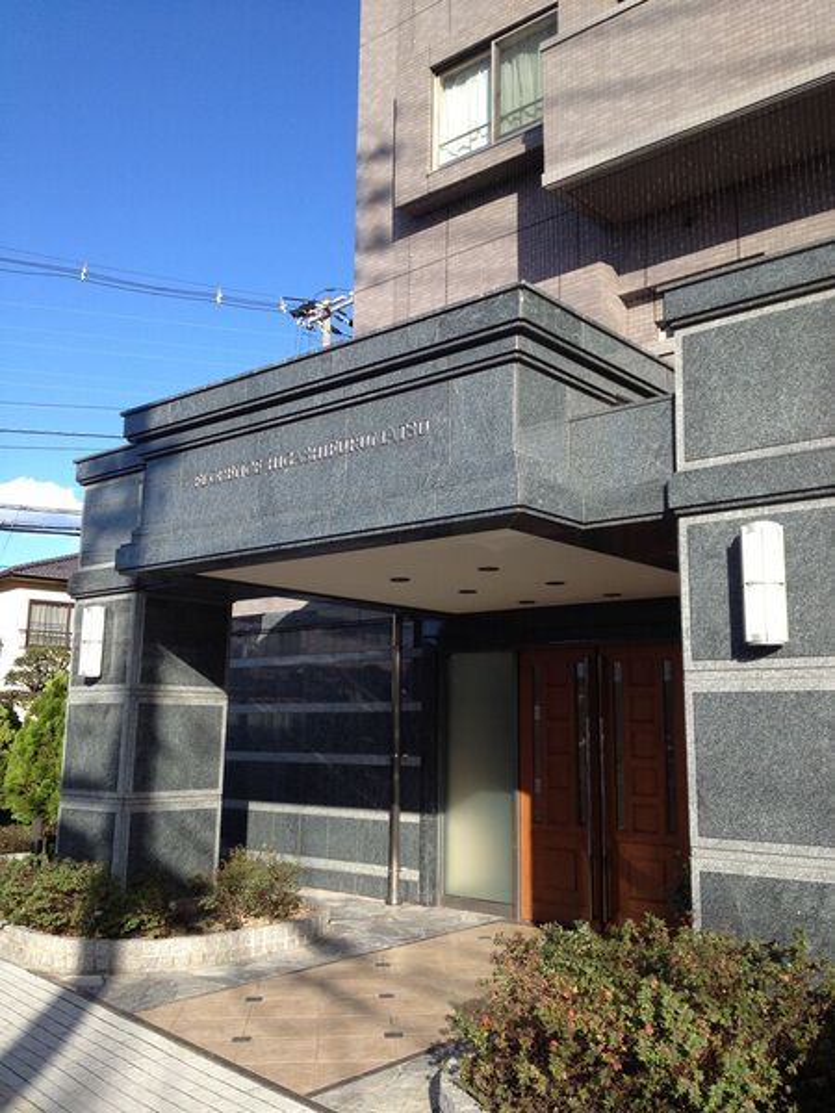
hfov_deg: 40.7
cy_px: 556
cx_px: 418
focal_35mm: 35
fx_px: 1126
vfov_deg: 52.6
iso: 50
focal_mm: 4.28
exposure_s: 1/812
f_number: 2.4
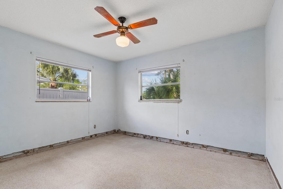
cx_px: 140
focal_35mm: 16
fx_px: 126
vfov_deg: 73.7
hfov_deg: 96.7
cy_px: 99
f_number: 7.1
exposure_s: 1/13
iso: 100
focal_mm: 10
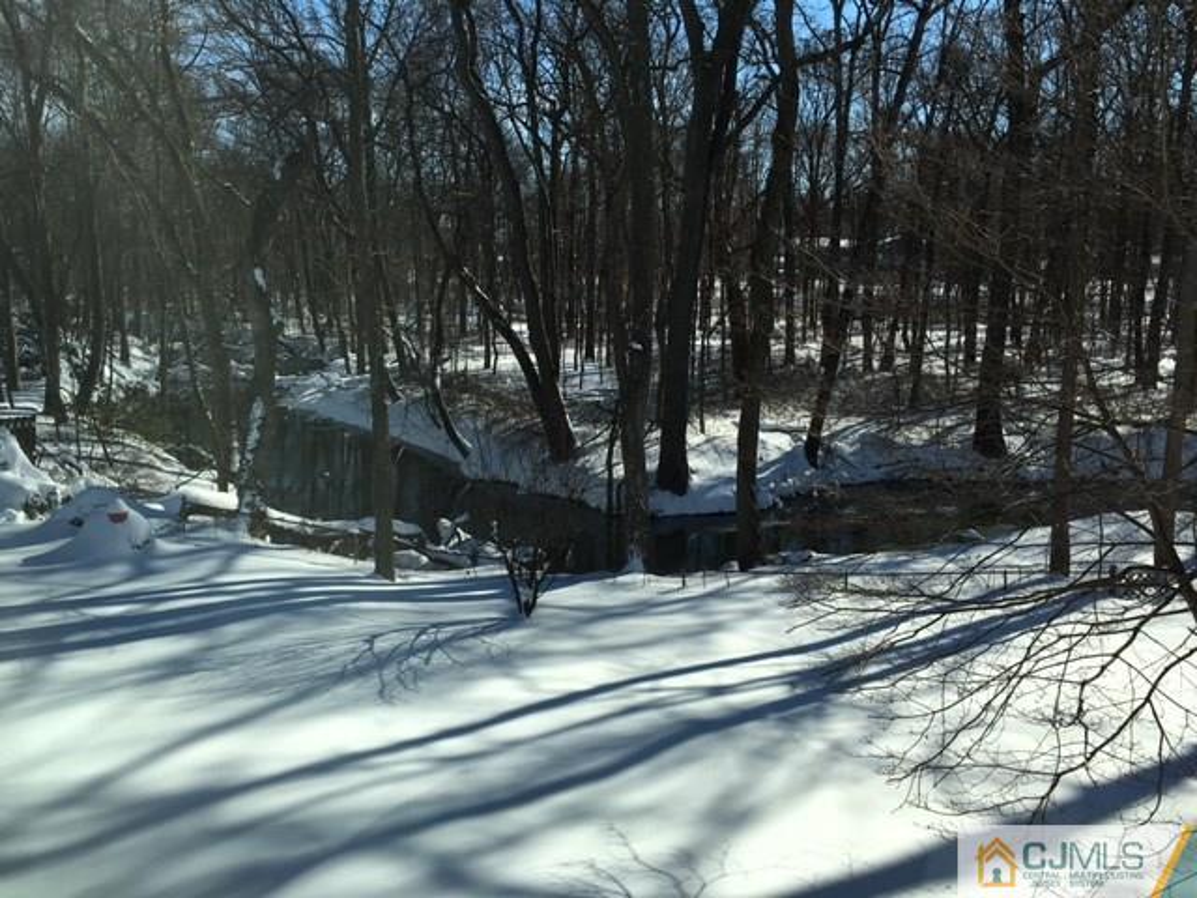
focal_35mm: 29
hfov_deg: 61.7
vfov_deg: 48.2
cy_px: 449
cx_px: 598
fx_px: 1003
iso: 25
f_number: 2.2
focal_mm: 4.15
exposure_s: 1/1479
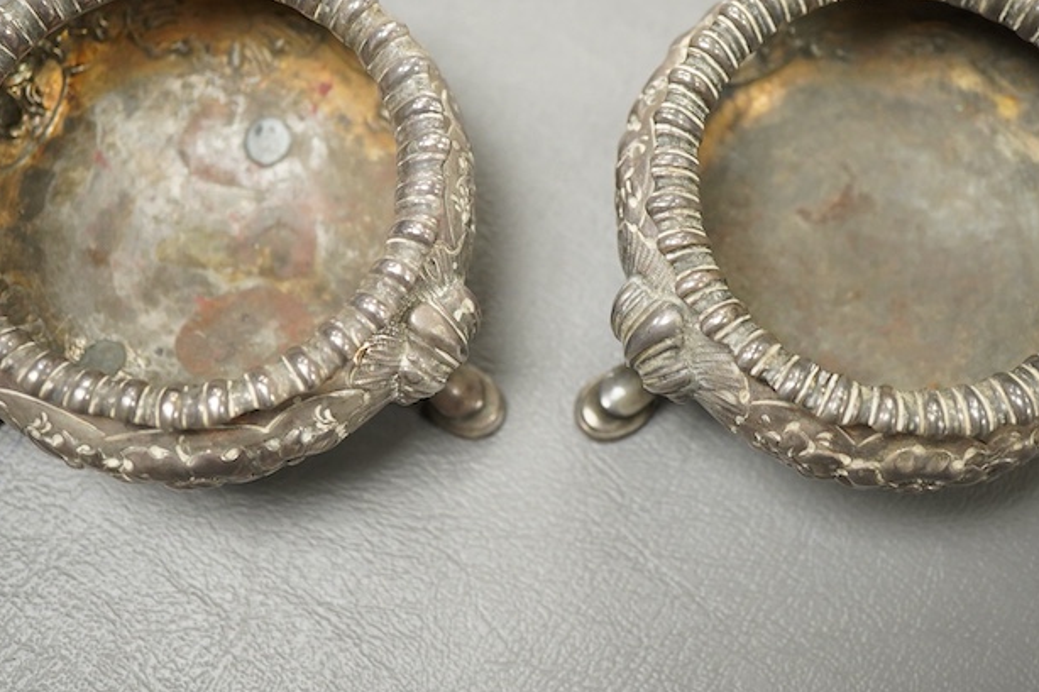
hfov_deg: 30.5
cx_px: 575
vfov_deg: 20.5
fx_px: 1904
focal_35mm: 66
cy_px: 233
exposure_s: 1/125
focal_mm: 30
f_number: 5.6
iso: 1600
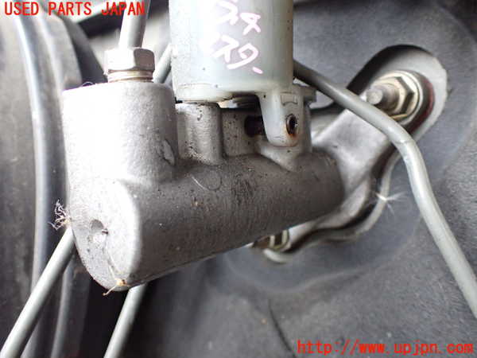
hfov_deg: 60.0
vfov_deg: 46.8
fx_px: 413
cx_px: 238
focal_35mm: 30
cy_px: 179
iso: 800
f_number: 2.3
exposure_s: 1/125
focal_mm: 5.4
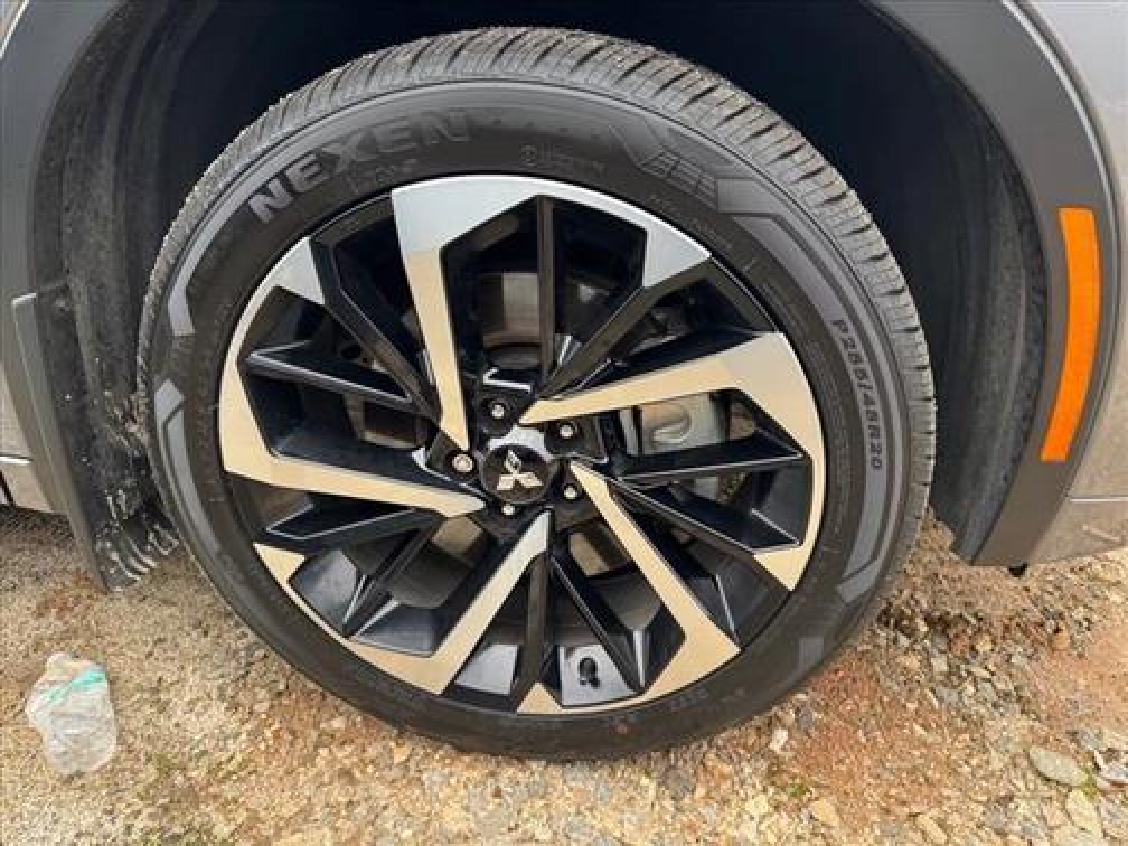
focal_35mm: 24
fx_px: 782
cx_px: 564
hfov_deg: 71.6
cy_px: 423
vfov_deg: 56.8
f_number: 1.78
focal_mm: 6.76
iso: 80
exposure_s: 1/182
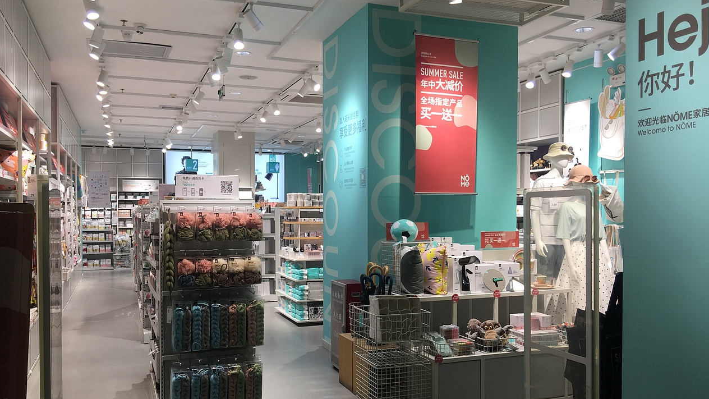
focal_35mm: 32
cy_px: 232
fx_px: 602
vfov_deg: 36.6
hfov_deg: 61.0
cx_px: 351
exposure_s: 1/100
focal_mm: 4.15
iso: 32
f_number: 2.2
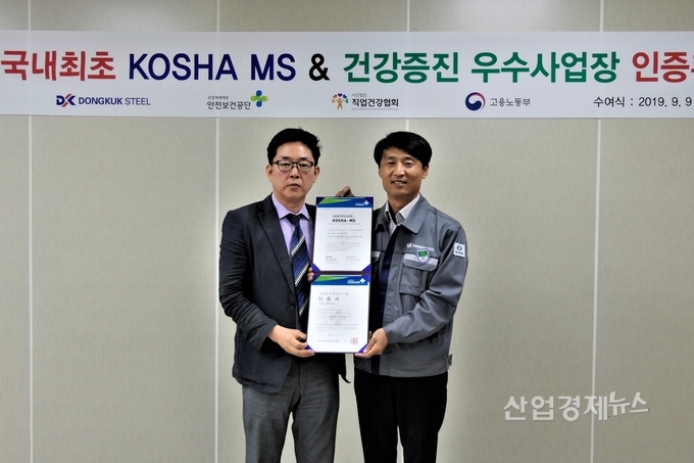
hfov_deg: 54.4
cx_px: 347
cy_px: 232
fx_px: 675
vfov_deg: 37.8
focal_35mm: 35
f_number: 3.3
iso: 320
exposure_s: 1/80
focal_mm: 12.7
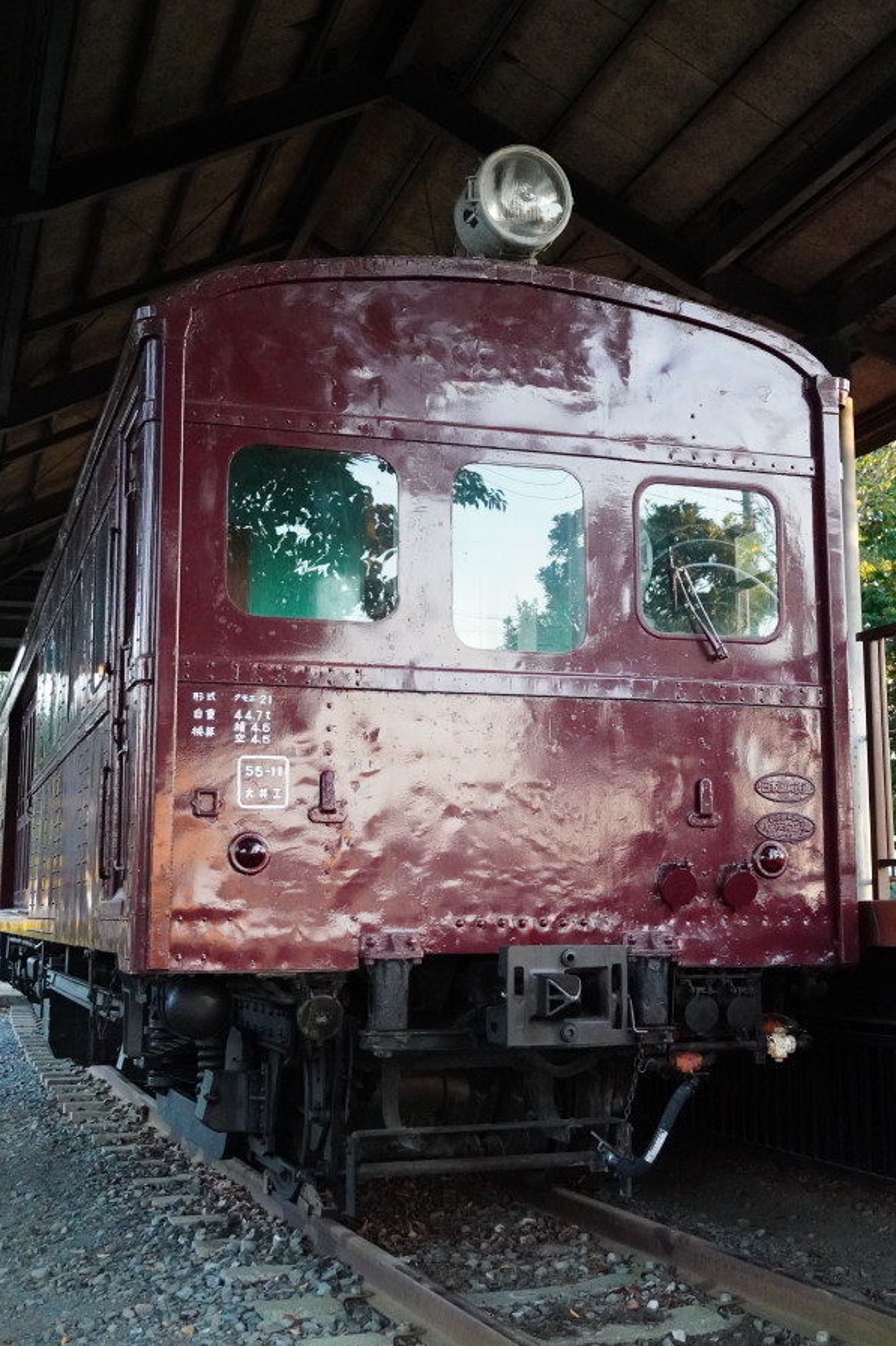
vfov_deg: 43.6
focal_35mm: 45
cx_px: 467
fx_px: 1681
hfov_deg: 29.9
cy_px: 671
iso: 6400
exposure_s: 1/800
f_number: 4
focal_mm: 24
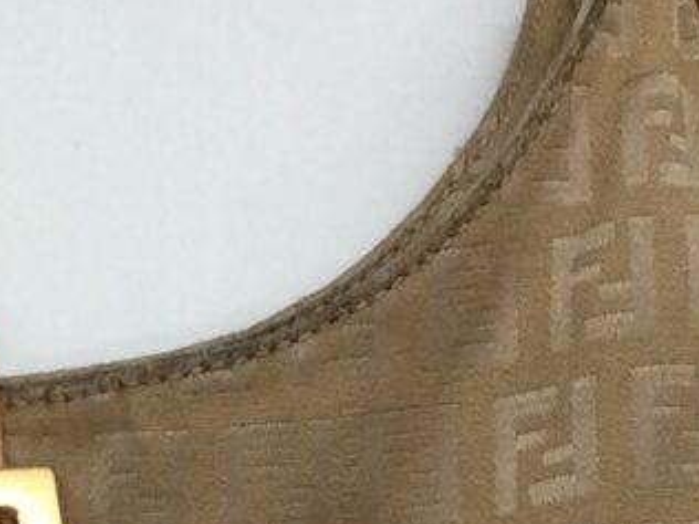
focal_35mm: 201
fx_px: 4059
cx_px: -230
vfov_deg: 7.3
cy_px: 769
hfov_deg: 9.6
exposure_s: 1/30
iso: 25
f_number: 2.4
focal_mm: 3.3
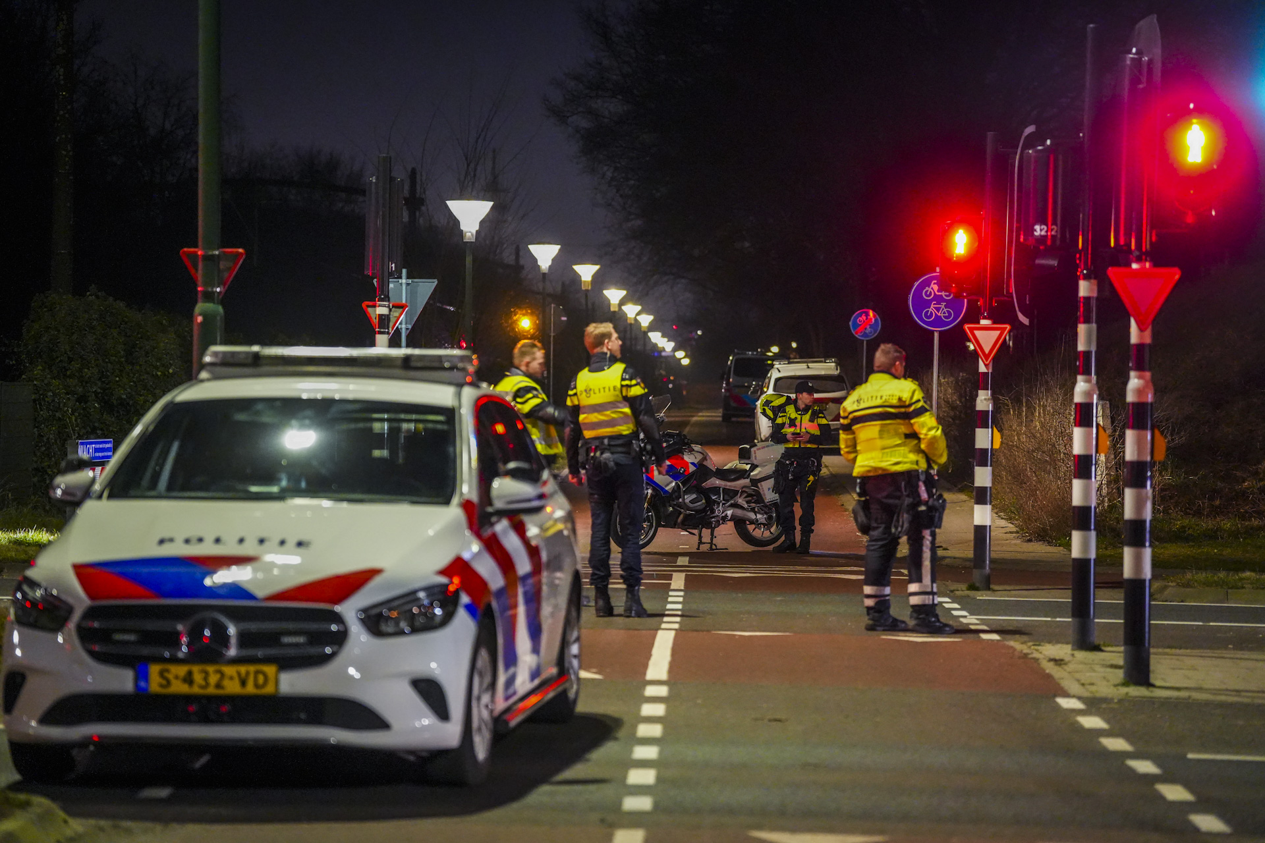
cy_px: 422
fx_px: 4041
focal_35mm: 115
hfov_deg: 17.8
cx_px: 632
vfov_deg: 11.9
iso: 10000
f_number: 2.8
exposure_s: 1/30
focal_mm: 115
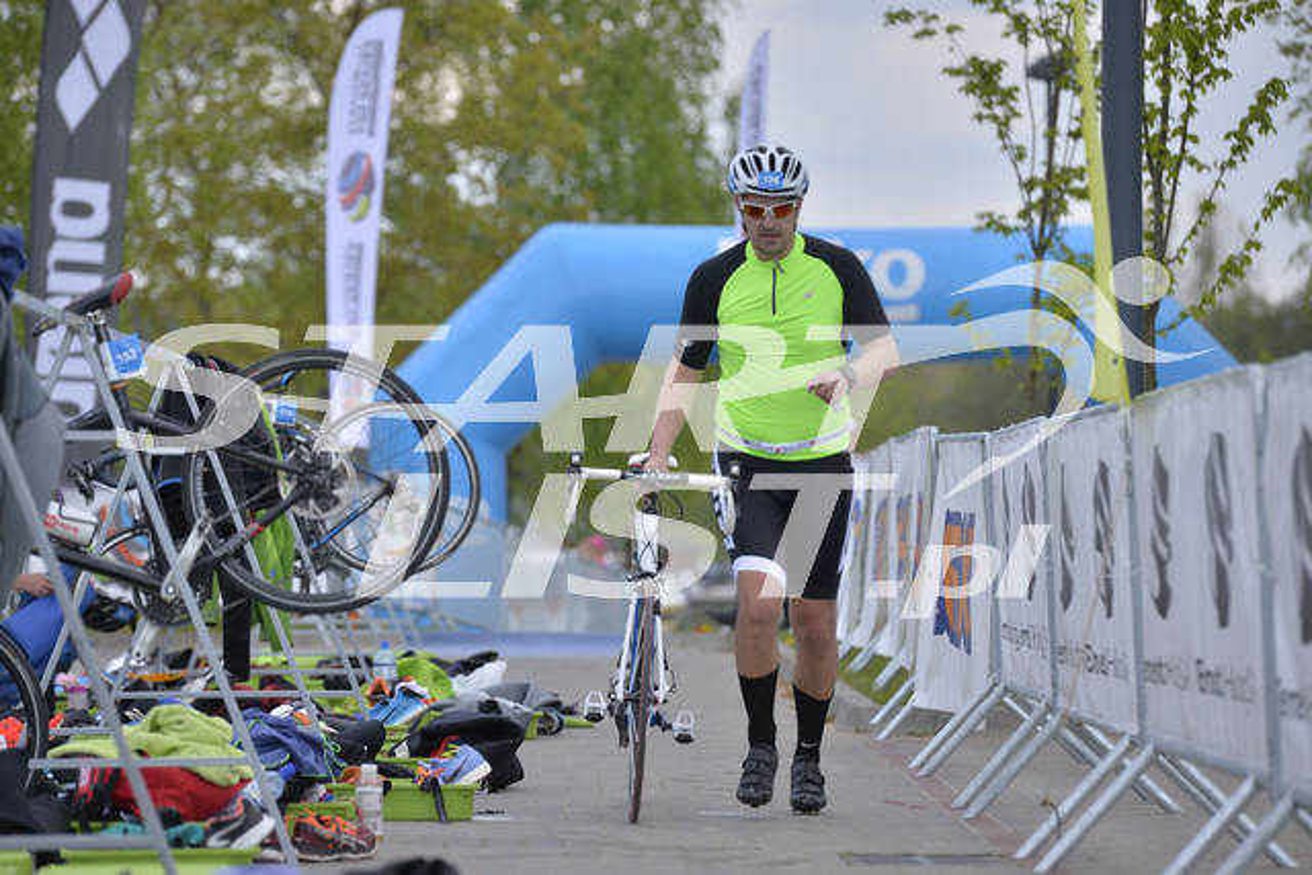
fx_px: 6014
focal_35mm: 165
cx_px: 656
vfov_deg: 8.3
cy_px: 438
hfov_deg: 12.4
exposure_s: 1/4000
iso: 400
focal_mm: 165
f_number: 4
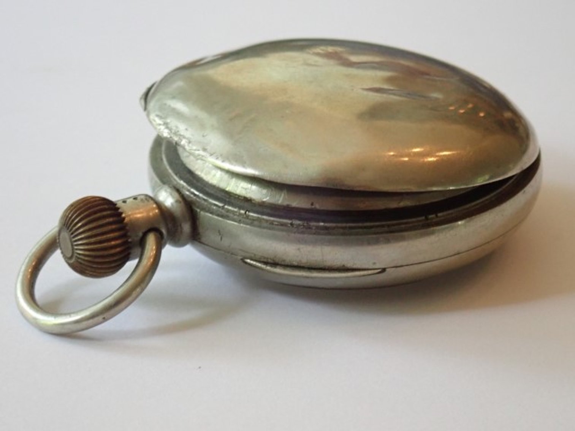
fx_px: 1661
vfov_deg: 14.8
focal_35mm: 100
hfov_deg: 19.6
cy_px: 216
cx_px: 288
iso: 800
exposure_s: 1/60
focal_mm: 18
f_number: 4.9
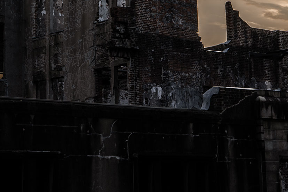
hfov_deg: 18.2
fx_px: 899
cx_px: 148
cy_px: -4
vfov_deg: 12.0
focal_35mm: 112
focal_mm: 28.6
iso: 100
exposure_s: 1/100
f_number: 5.6
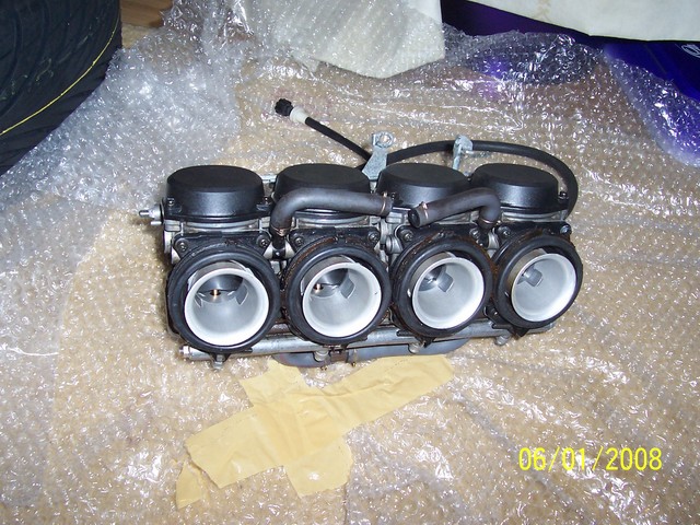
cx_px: 350
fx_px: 748
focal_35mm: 37
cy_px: 262
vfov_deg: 38.7
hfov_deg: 50.1
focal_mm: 5.6
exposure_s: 1/60
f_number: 2.8
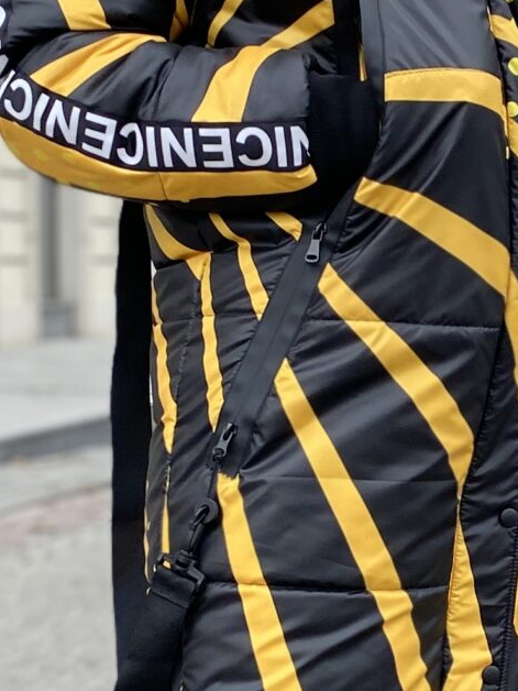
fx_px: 2115
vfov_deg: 18.5
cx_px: 478
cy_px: 465
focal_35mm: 106
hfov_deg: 13.8
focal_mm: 4.25
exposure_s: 1/585
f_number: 1.8
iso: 32
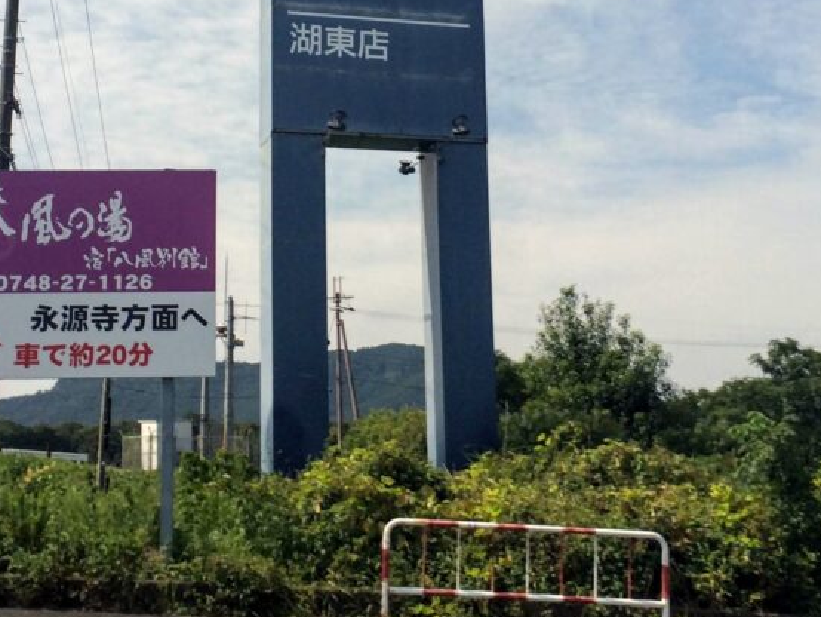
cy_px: 34
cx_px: 416
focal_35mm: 67
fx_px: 1590
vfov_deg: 21.3
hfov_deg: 29.0
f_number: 2.2
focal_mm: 4.15
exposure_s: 1/4115
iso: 32
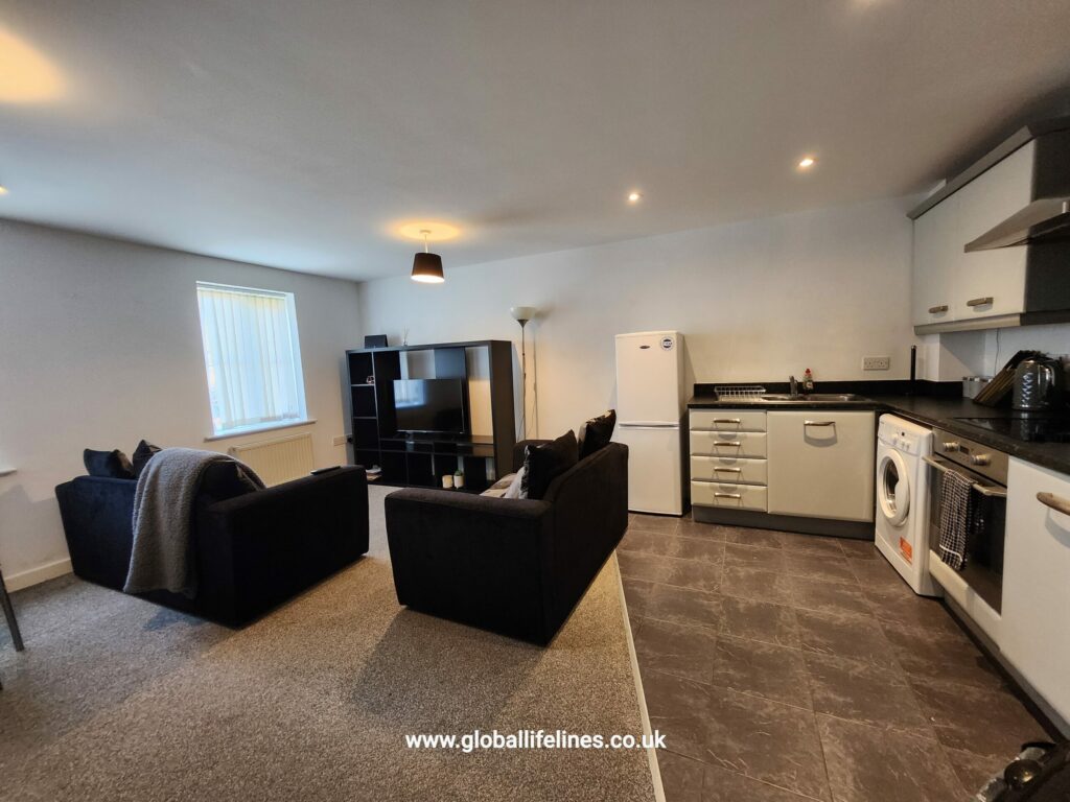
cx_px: 535
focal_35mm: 13
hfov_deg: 106.2
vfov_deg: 89.9
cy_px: 401
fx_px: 402
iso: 400
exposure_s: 1/50
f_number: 2.2
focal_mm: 1.74
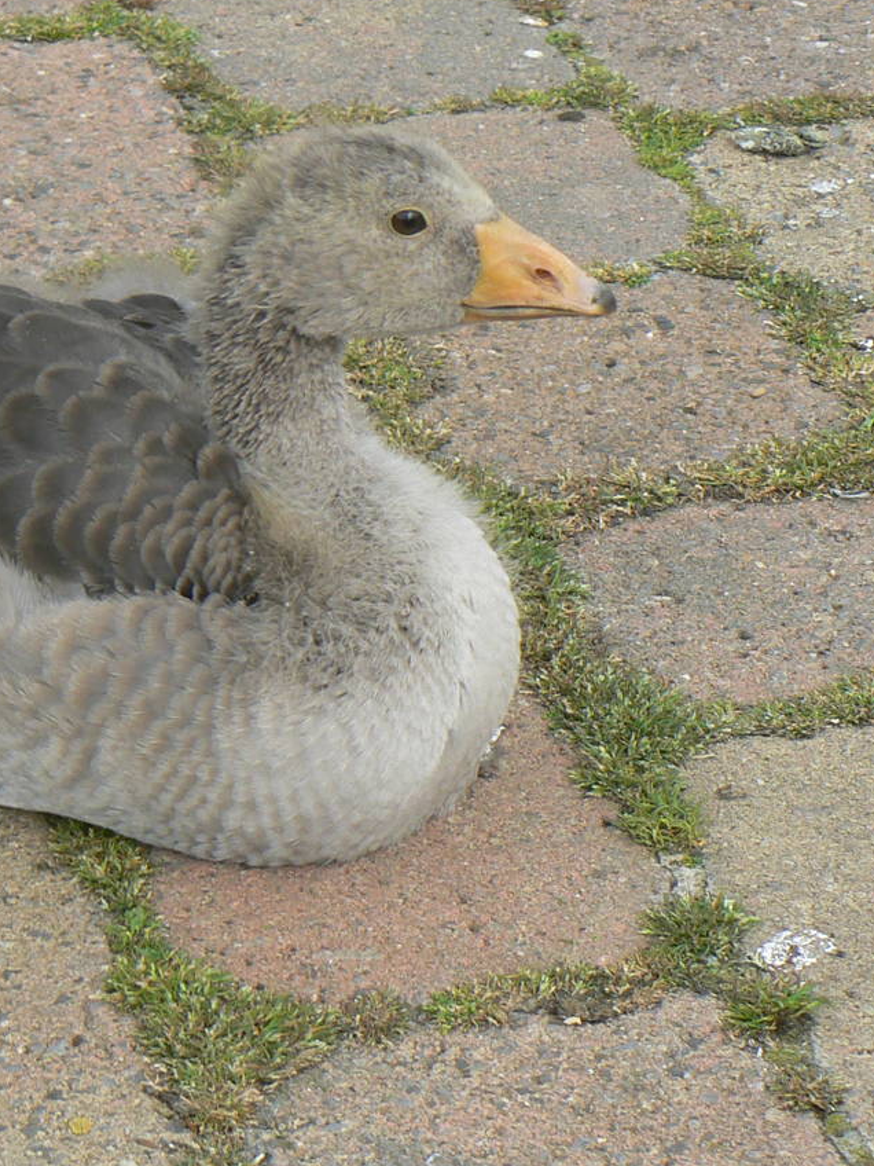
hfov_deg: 9.9
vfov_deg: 13.3
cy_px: 529
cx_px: 168
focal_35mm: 149
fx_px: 5016
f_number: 5.6
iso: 80
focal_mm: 13.1
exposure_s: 1/200
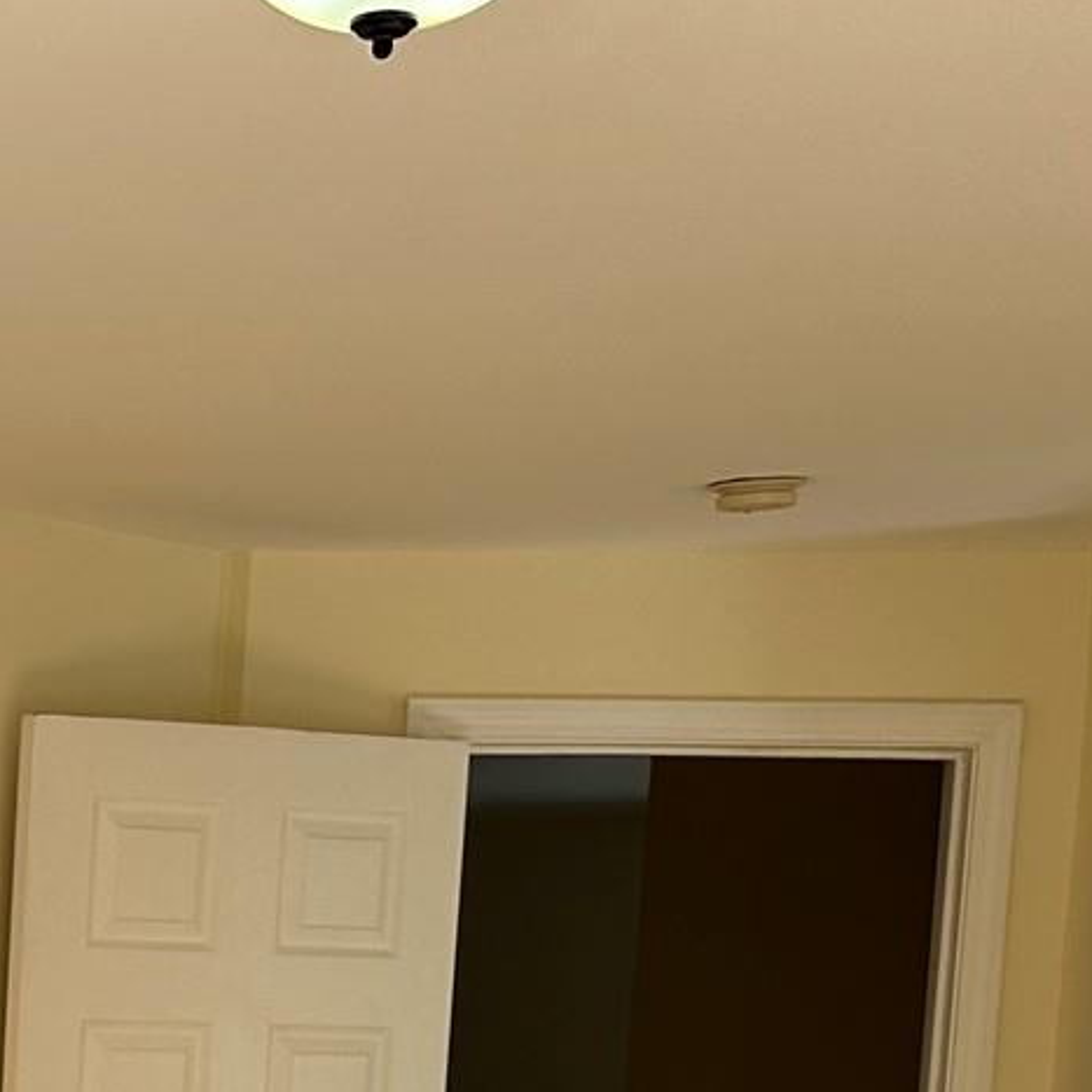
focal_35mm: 93
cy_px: 1588
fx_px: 3319
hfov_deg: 16.8
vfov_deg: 17.1
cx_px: -603
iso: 80
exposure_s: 1/785
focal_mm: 6.86
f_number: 1.78
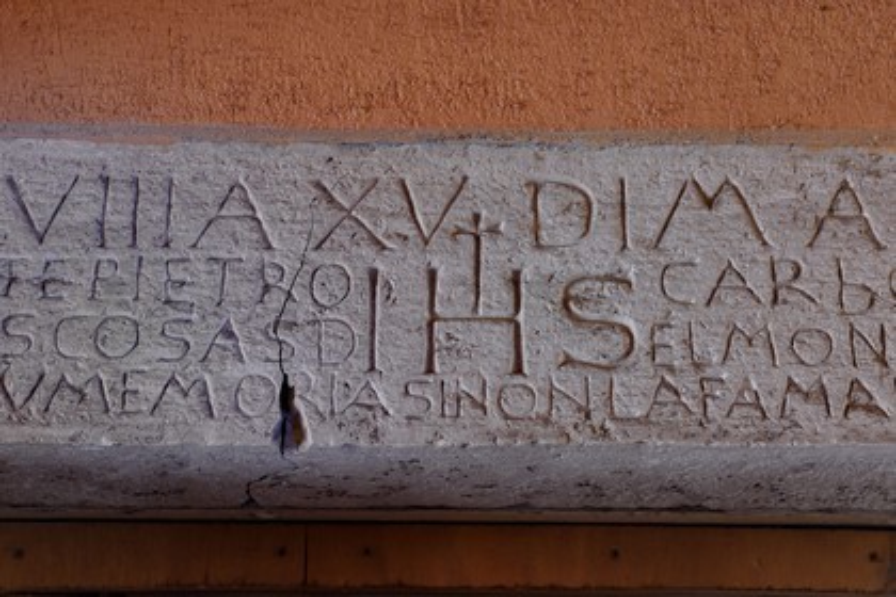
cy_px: 298
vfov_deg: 27.0
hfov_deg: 39.6
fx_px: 1244
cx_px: 448
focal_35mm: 50
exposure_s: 1/30
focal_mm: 50
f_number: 4.5
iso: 3200
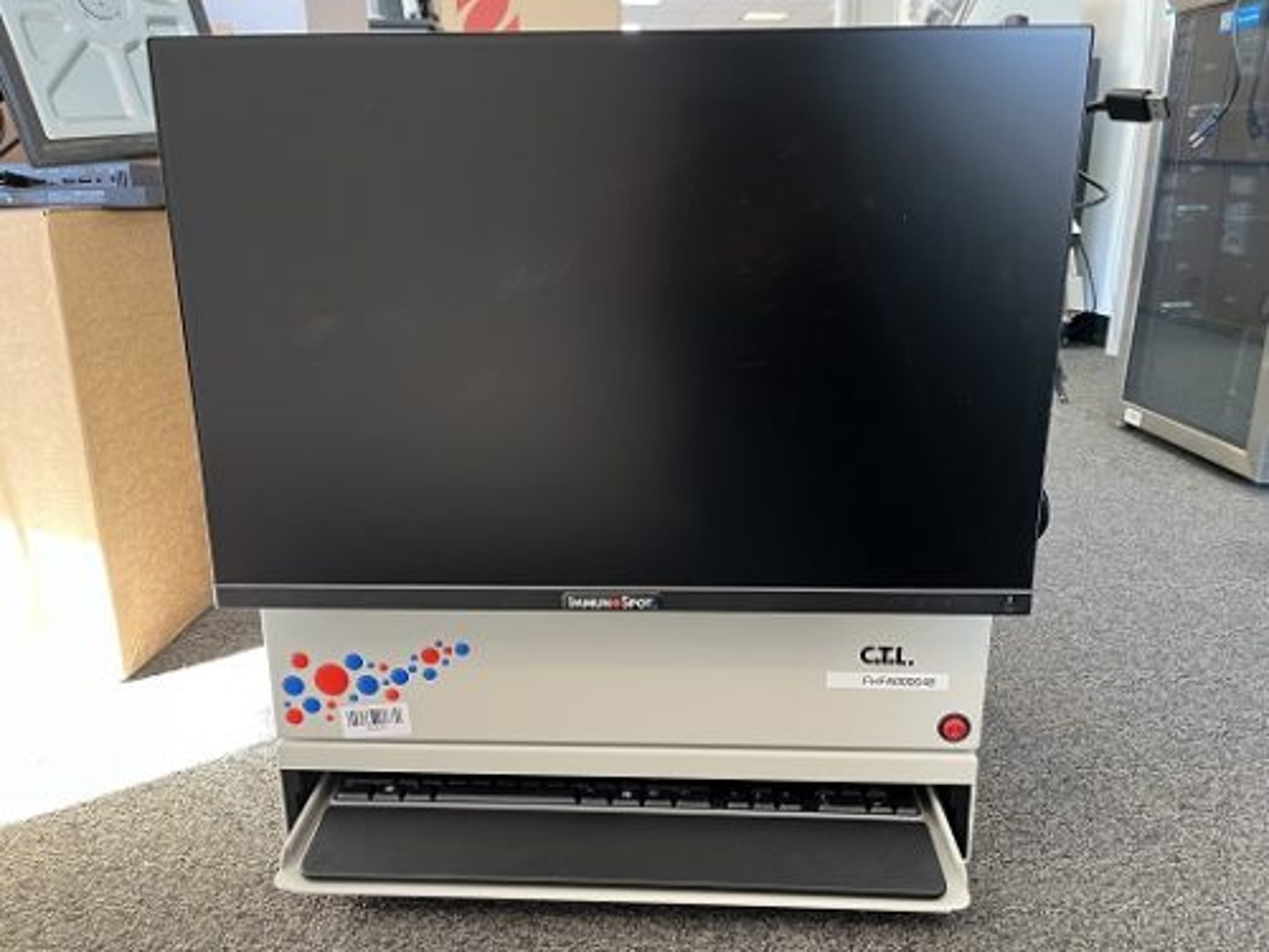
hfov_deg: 67.3
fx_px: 953
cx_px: 634
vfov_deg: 53.1
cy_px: 476
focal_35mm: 26
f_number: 1.6
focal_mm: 5.1
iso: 250
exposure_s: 1/60
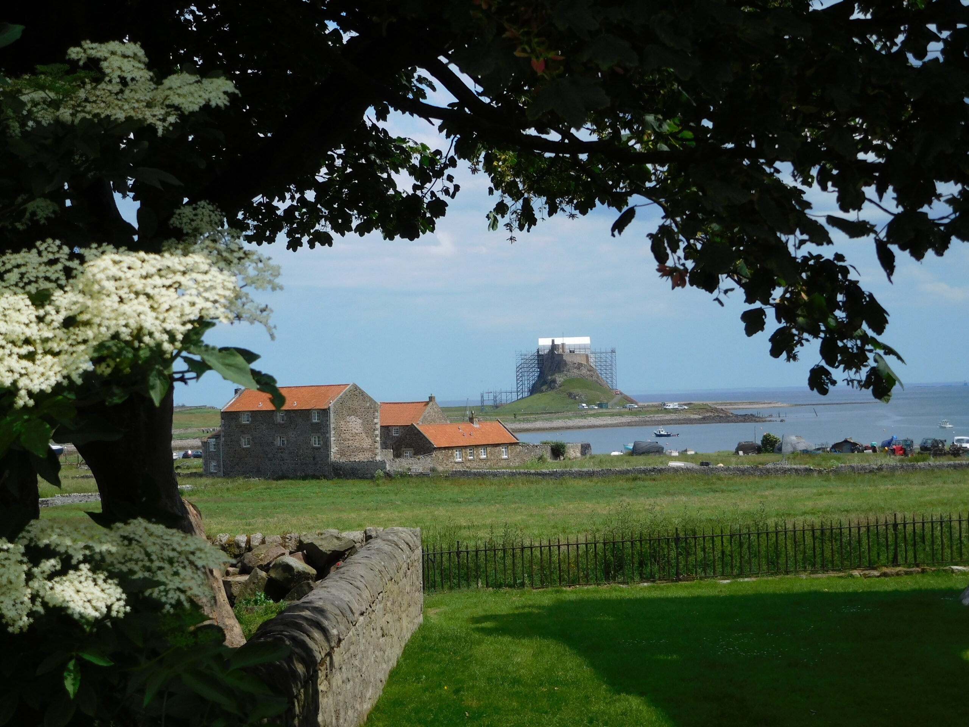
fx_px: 1959
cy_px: 364
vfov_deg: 21.0
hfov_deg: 27.8
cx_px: 484
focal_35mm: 70
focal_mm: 12.5
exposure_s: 1/1250
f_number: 4.5
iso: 125
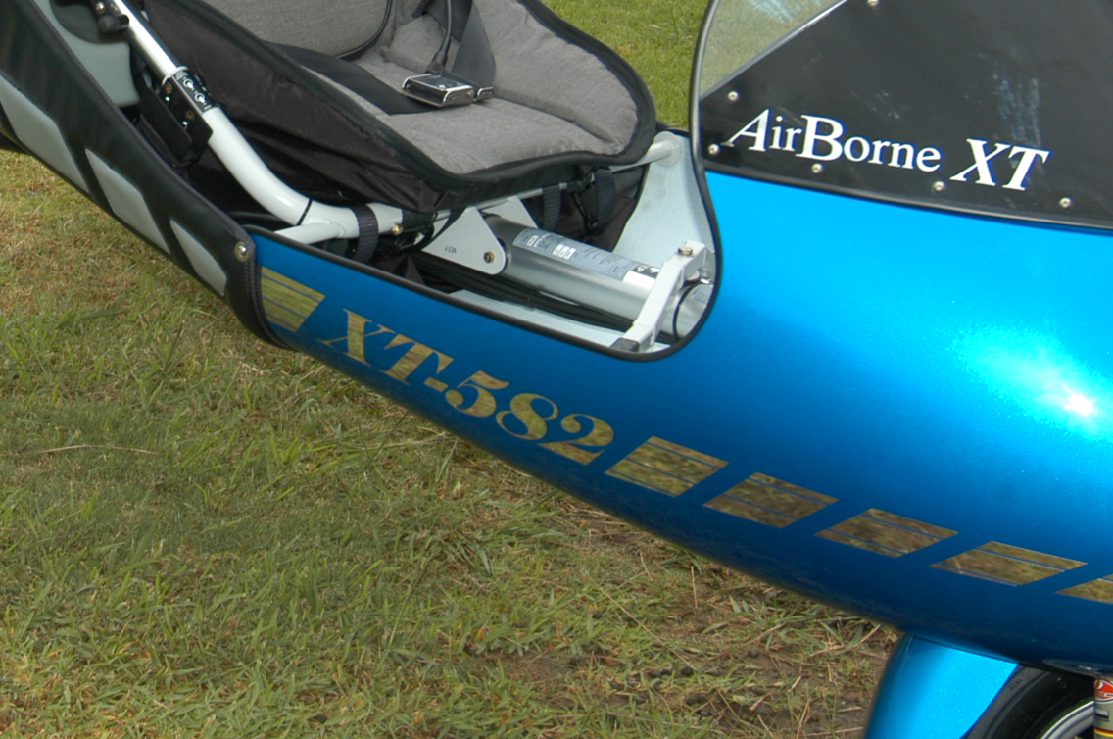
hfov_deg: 27.1
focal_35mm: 71
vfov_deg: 18.7
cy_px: 25
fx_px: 2192
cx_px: 36
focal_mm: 24
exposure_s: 1/180
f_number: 5
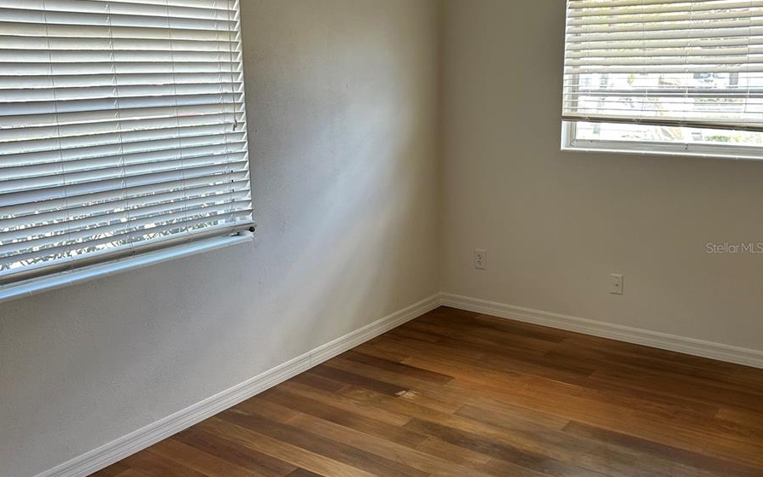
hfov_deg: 52.7
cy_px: 247
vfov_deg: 34.4
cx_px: 382
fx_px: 769
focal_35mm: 37
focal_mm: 5.7
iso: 100
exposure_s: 1/121
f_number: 1.5
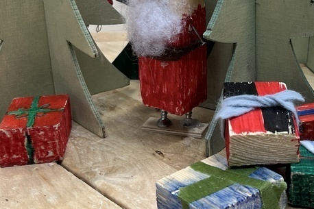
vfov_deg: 21.2
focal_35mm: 63
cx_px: 278
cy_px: 33
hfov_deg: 30.6
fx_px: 549
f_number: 1.6
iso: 125
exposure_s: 1/100
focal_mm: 5.1
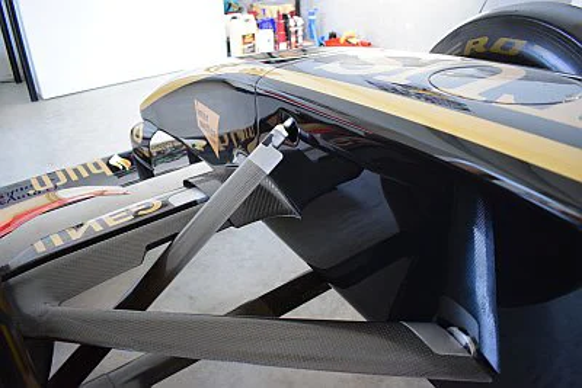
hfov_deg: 67.4
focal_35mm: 27
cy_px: 194
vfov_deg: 48.0
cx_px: 291
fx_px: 437
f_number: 3.5
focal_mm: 18
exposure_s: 1/60
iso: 1400
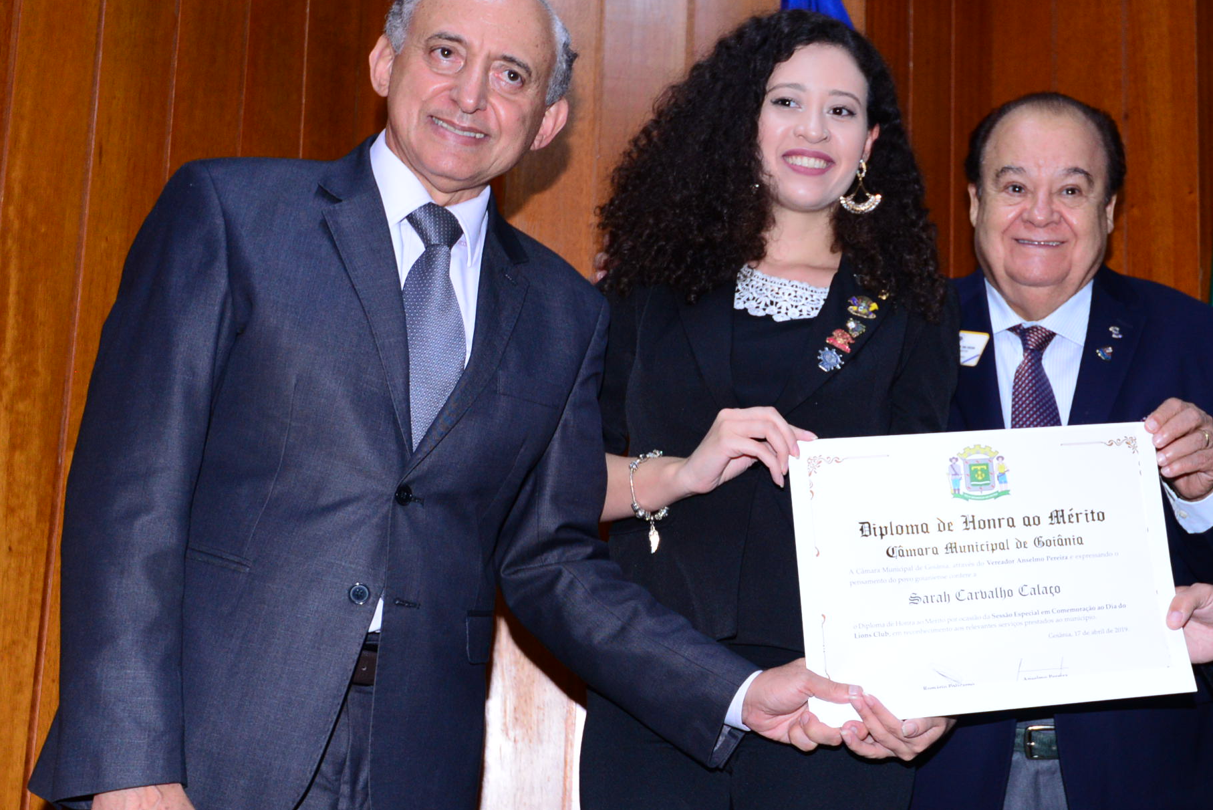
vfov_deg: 23.4
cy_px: 436
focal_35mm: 58
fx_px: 1955
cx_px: 898
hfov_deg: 33.8
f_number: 5
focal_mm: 35
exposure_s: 1/125
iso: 1600
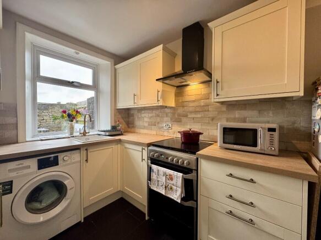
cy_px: 120
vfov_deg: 85.7
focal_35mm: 14
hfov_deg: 102.1
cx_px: 160
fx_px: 130
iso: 200
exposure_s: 1/99
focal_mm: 2.22
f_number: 2.2
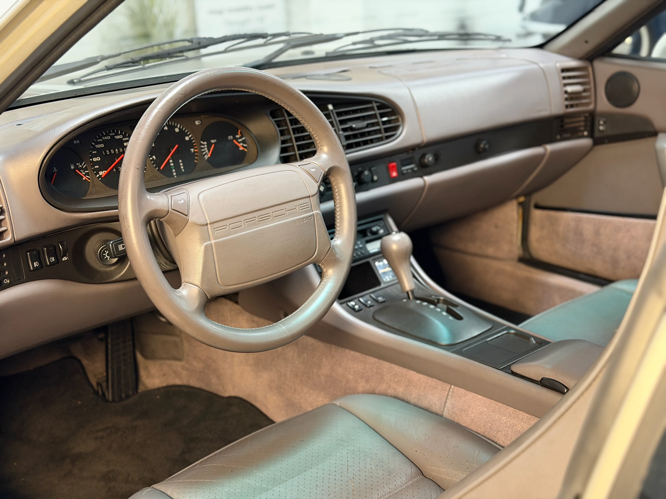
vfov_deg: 30.3
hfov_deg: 39.7
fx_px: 924
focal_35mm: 48
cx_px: 333
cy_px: 250
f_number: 1.78
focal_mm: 6.76
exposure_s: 1/33
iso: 400
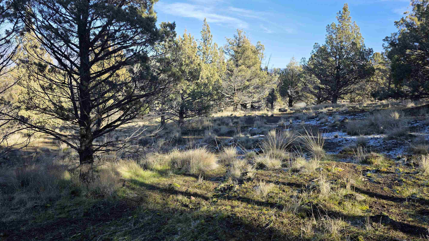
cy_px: 119
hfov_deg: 69.8
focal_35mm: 27
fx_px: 307
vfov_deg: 42.9
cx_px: 199
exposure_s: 1/2558
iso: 80
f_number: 1.7
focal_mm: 6.3
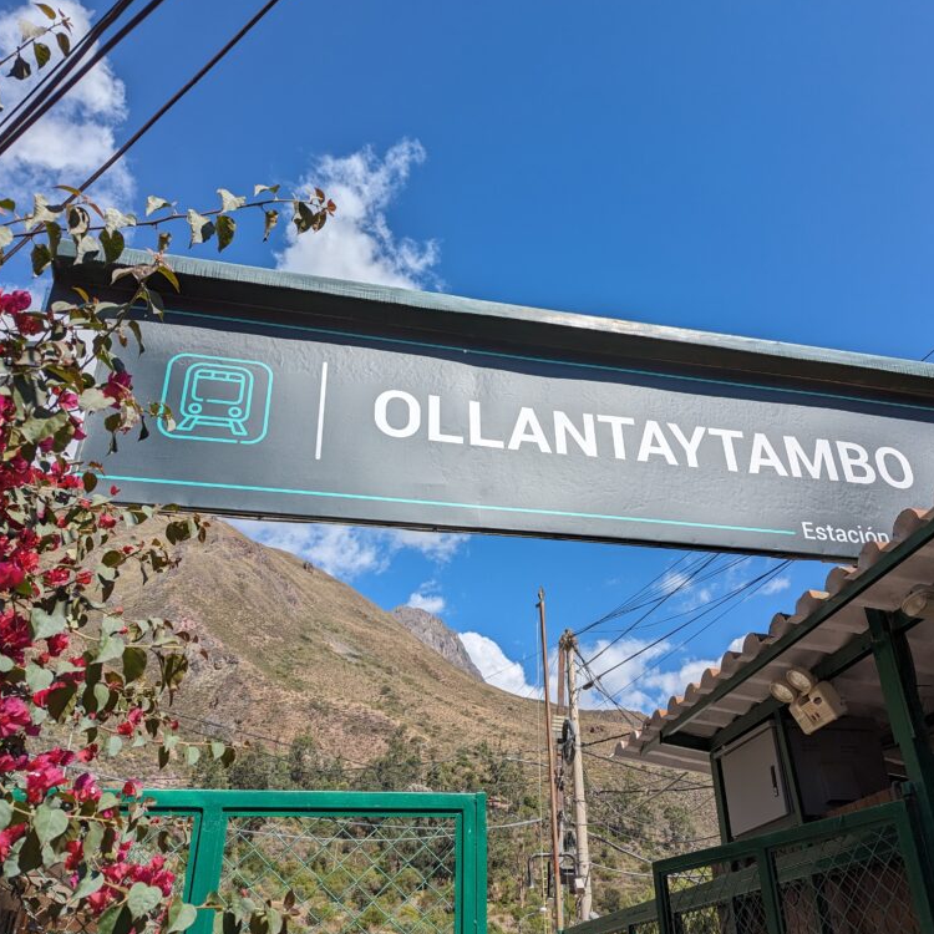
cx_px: 522
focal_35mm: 29
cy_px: 465
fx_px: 885
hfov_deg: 55.5
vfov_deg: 55.6
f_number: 1.85
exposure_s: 1/2513
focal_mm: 6.81
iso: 40
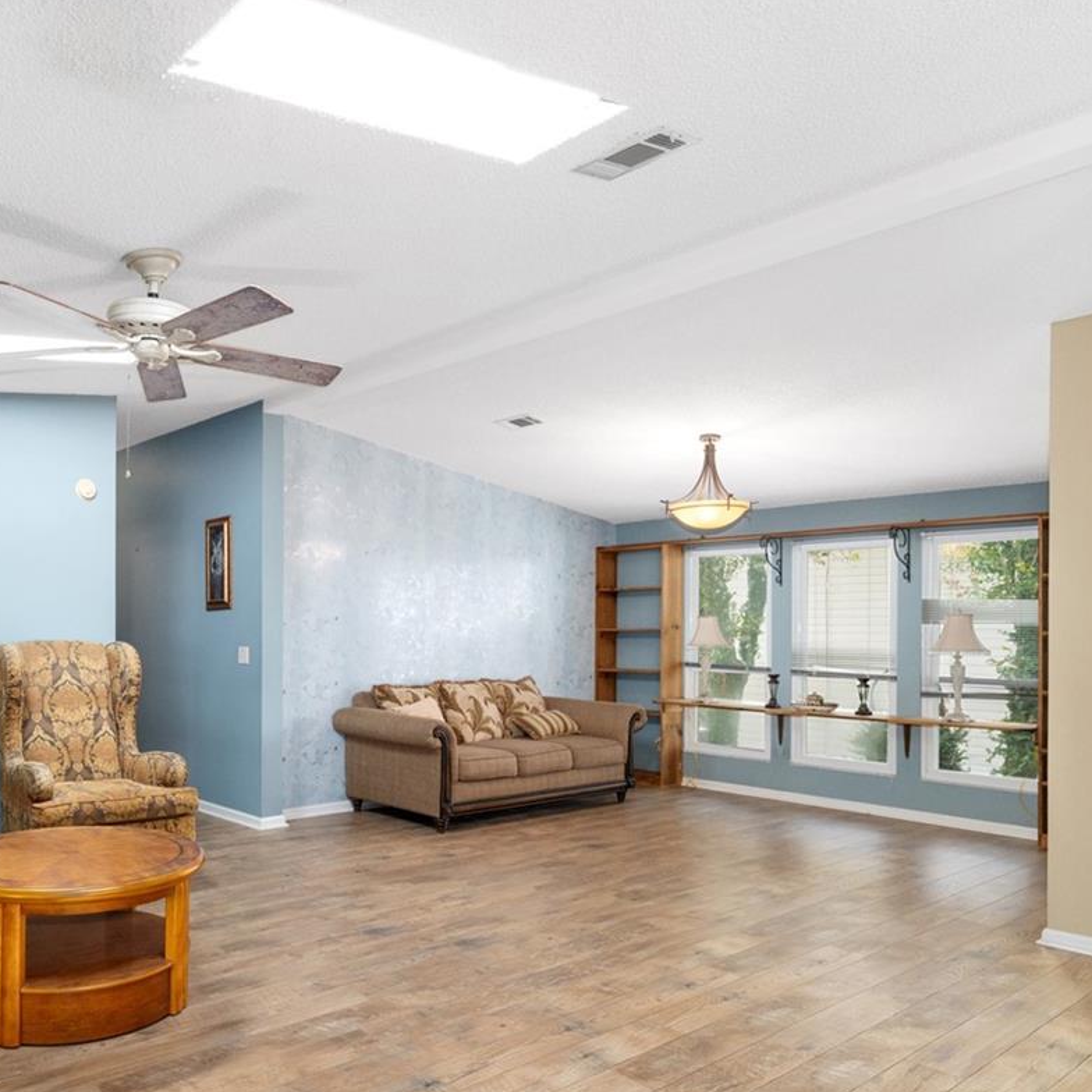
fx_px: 928
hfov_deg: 58.4
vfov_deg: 60.6
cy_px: 637
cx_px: 302
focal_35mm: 26
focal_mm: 15
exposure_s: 1/20
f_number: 8
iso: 500
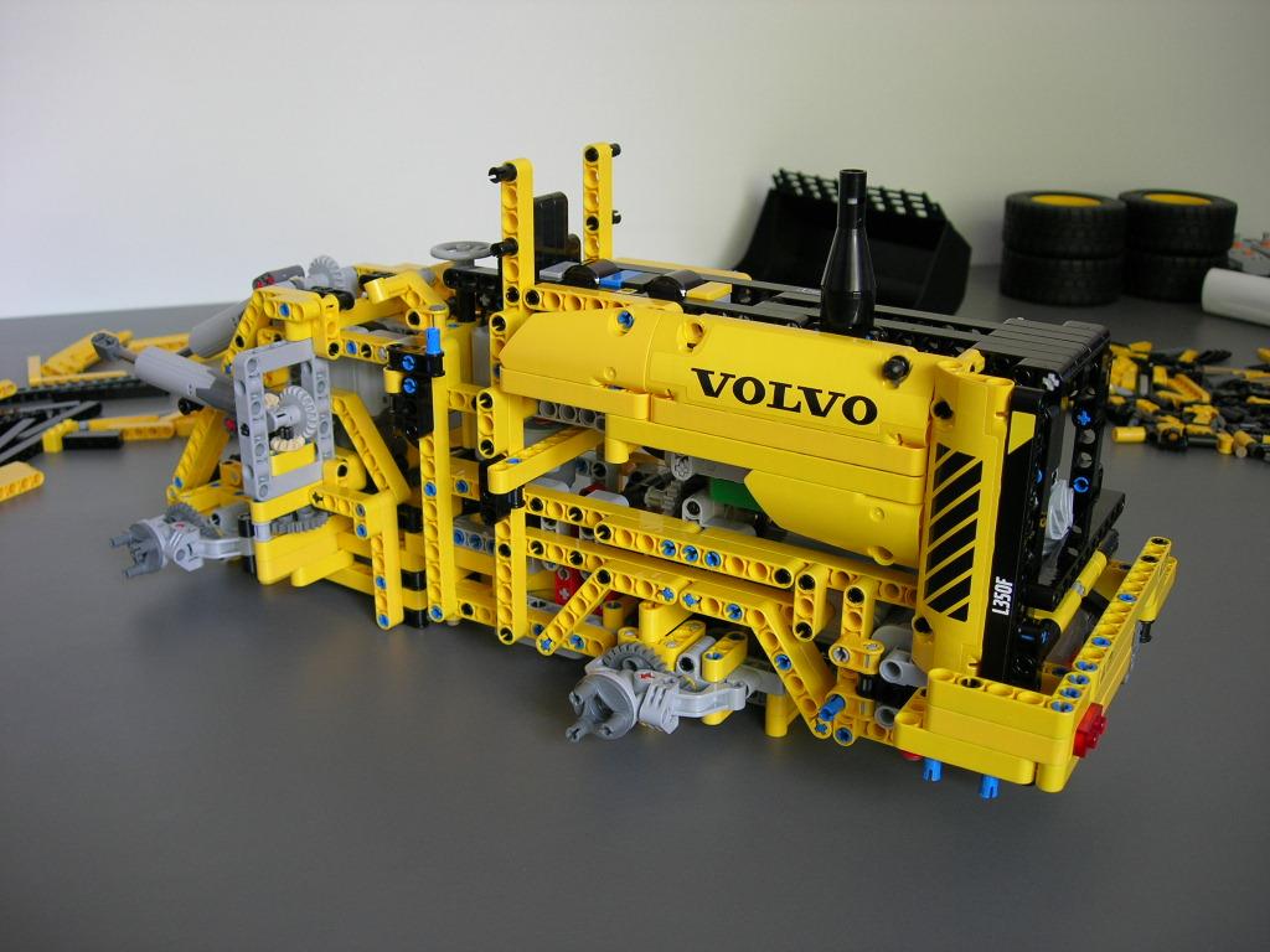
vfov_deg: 37.7
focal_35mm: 38
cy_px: 476
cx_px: 635
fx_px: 1394
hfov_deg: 49.0
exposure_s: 1/15.4
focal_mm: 7.8
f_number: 2.8
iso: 64
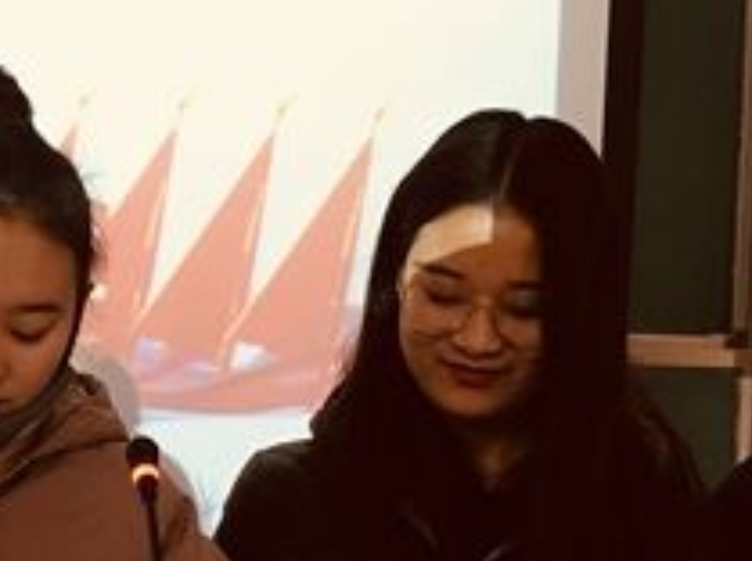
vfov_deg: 16.3
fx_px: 1930
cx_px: 68
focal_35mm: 89
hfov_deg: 21.5
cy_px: 511
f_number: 2.2
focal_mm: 4.15
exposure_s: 1/17
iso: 64
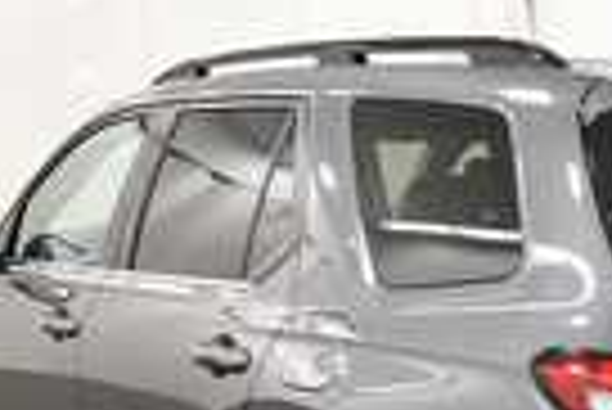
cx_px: 572
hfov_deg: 22.4
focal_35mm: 88
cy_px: 439
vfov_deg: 15.2
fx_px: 1498
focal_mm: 20
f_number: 5.6
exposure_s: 1/125
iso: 1600
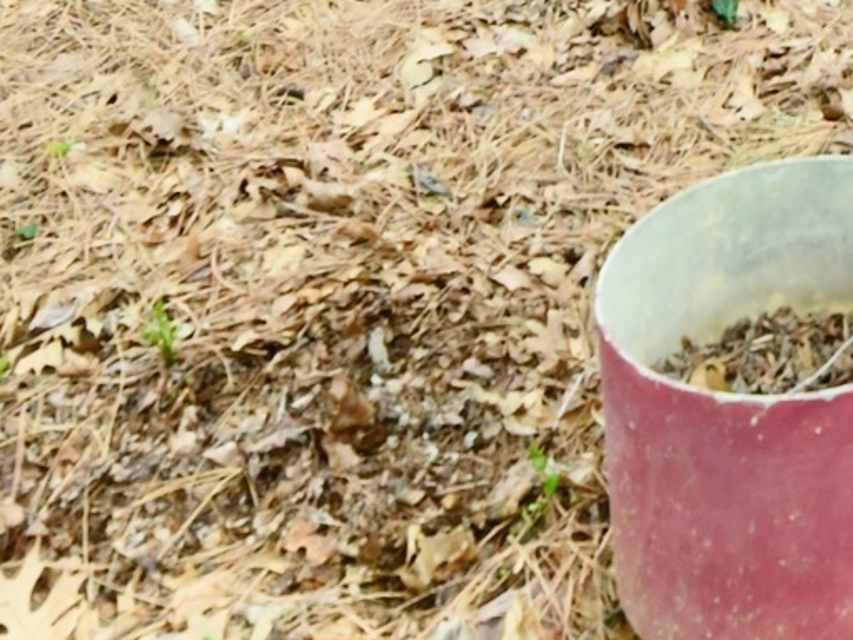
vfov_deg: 12.6
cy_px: -1038
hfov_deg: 21.8
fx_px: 1996
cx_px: 1103
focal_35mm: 81
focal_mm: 14
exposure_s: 1/125
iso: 640
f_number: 5.6
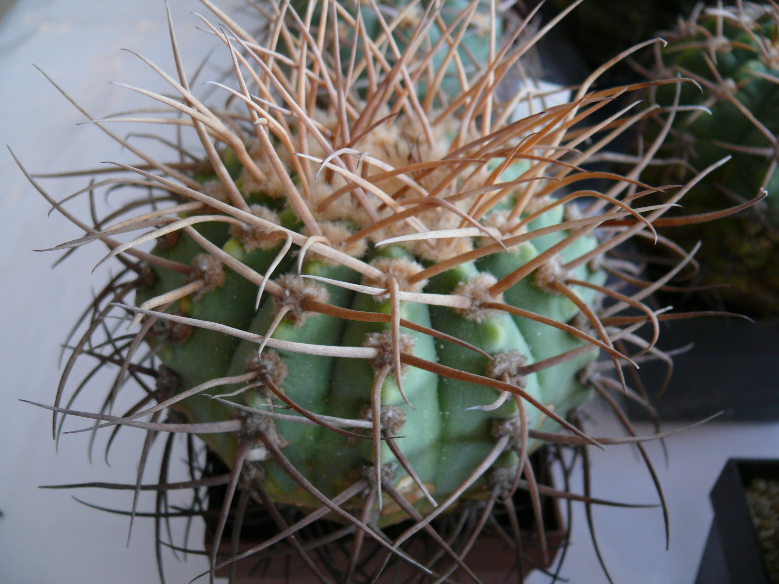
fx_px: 788
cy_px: 292
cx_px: 390
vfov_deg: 40.7
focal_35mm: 35
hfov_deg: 52.6
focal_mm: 7.4
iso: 125
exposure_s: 1/30
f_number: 2.8
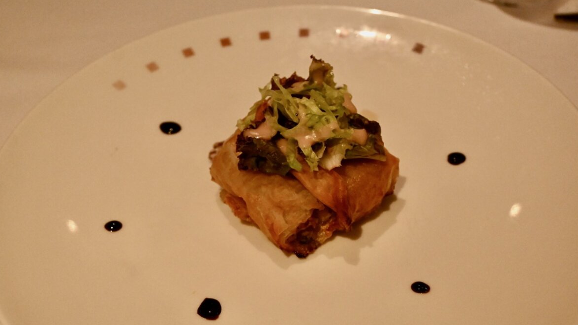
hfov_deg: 44.1
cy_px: 163
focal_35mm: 47
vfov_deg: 25.7
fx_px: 713
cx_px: 288
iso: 3600
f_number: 4.8
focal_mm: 29
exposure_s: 1/60
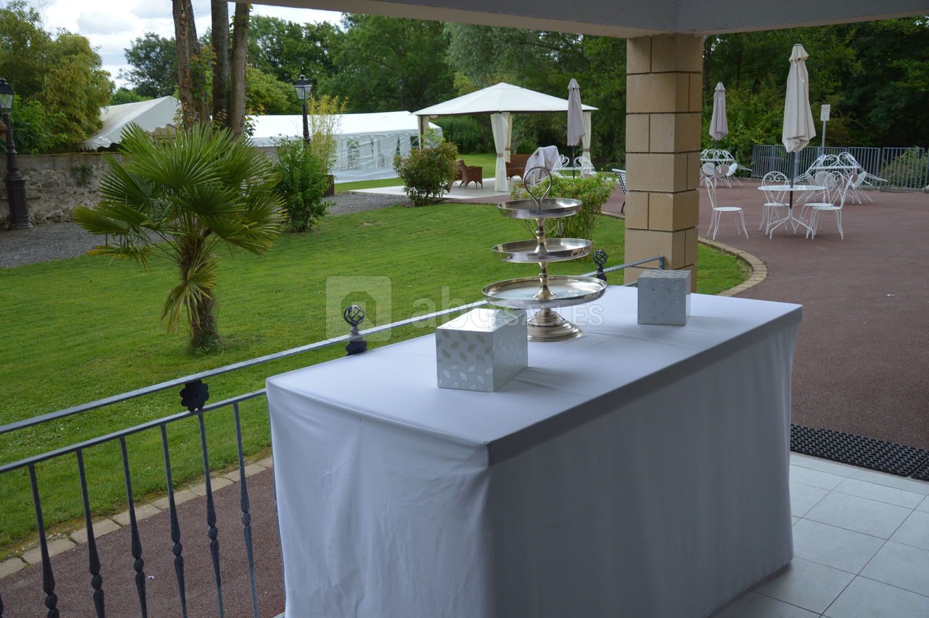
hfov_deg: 57.3
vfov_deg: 39.9
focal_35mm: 33
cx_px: 464
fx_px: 851
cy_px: 309
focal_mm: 22
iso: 100
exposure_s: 1/320
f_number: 3.8
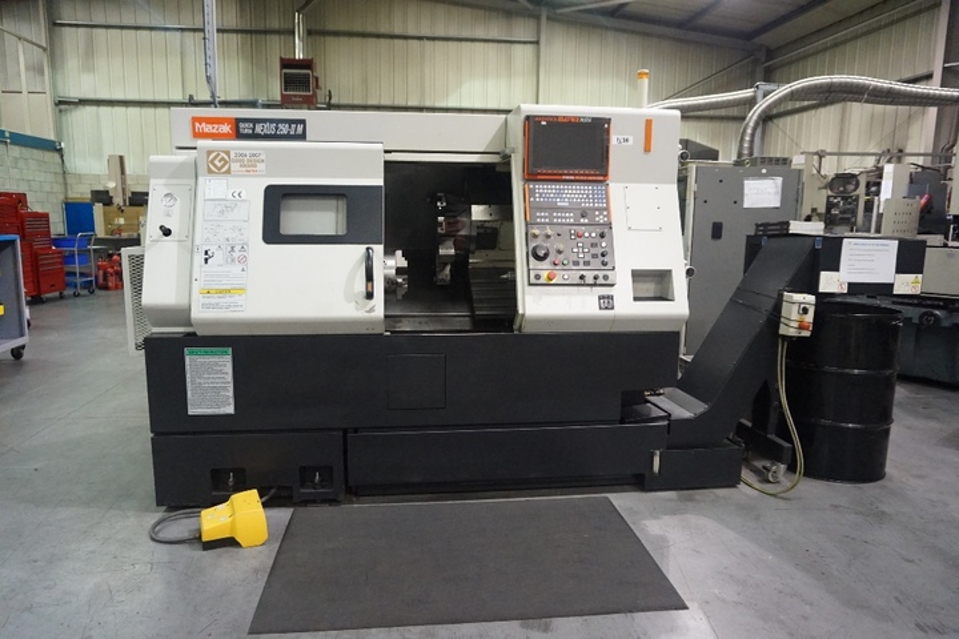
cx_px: 480
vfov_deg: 53.1
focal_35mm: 24
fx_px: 639
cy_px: 320
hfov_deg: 73.7
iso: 3200
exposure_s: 1/50
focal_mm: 16
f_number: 3.5
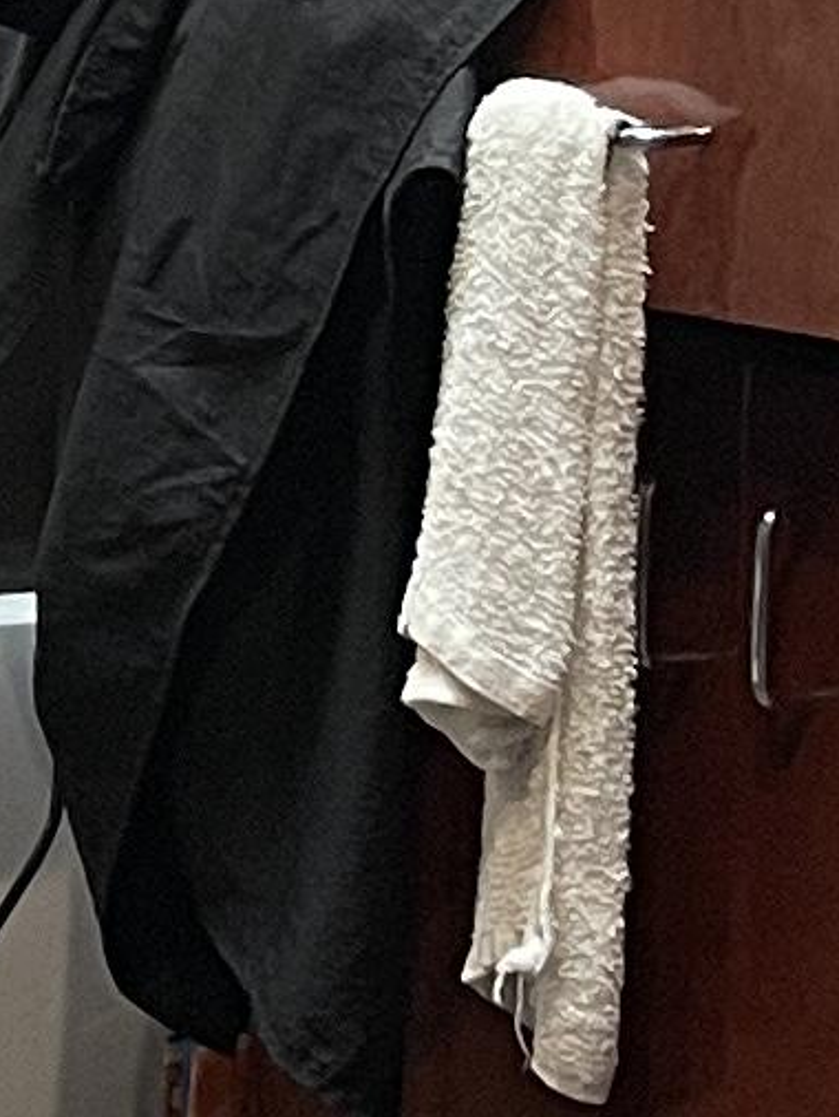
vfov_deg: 9.5
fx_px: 6684
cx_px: -1311
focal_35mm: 207
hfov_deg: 6.7
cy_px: -46
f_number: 1.6
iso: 160
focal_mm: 5.1
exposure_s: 1/60
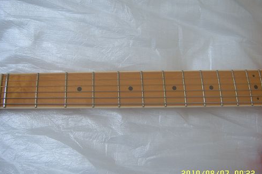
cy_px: 87
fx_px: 269
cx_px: 130
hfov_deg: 51.9
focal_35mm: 37
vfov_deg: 35.9
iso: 50
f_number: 2.8
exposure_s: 1/45
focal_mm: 5.8
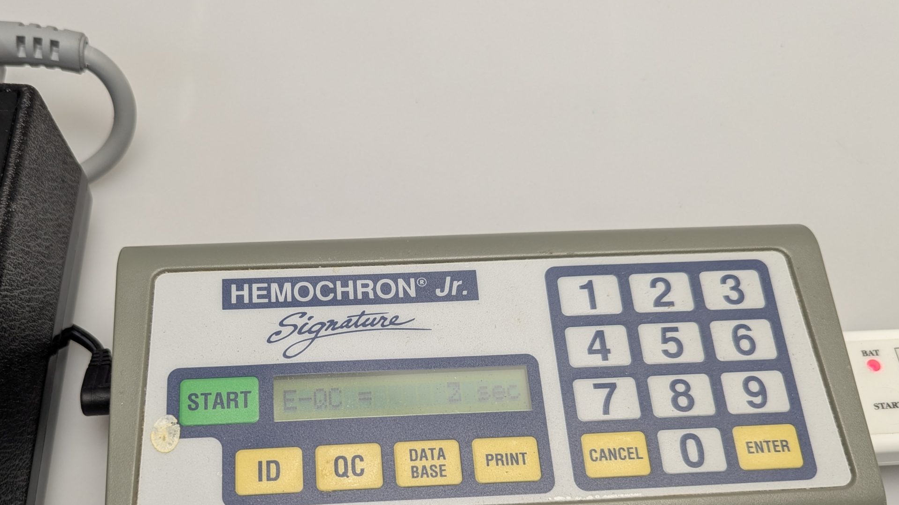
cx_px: 375
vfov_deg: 33.1
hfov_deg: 56.3
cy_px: 373
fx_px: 834
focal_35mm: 35
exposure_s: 1/100
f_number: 1.85
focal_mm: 6.81
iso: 69
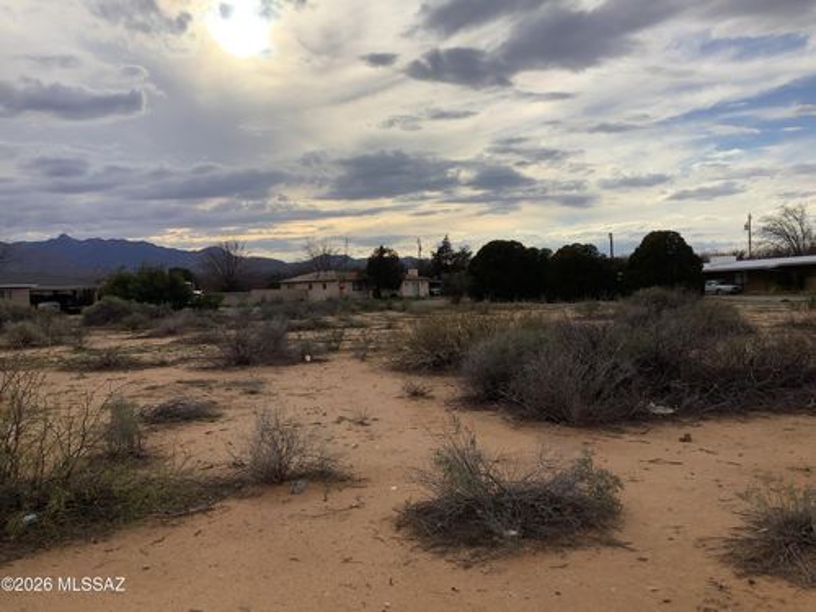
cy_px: 306
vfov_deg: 45.4
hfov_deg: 58.4
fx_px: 731
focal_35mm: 31
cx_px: 408
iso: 25
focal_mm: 3.3
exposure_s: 1/1894
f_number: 2.4
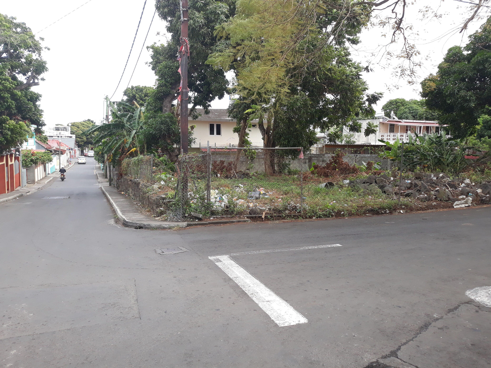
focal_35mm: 27
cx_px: 246
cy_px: 184
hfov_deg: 65.3
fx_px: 383
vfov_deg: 51.4
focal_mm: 3.71
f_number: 1.7
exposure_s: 1/418
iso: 40
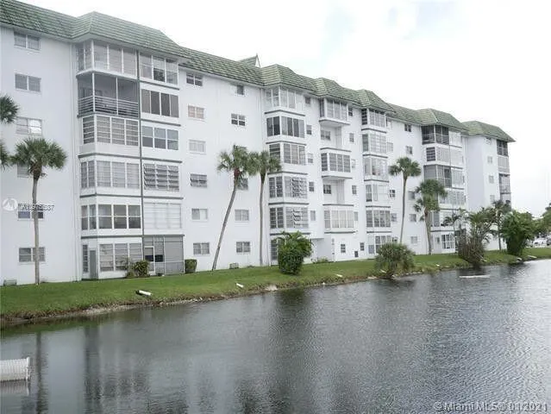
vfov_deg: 32.9
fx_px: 701
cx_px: 276
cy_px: 207
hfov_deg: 42.9
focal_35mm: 44
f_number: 5
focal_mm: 22
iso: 200
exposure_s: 1/320
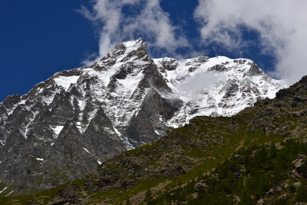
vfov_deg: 13.0
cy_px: 102
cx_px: 154
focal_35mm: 105
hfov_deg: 19.5
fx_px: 895
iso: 400
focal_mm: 70
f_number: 11
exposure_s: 1/500
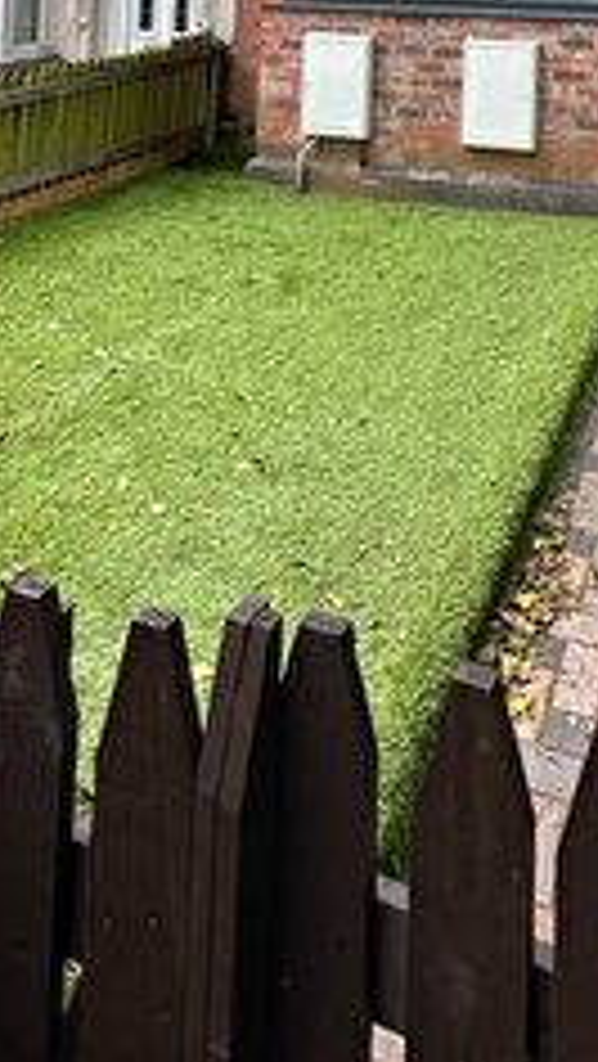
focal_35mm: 34
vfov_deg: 44.7
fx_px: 957
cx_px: 481
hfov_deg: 33.7
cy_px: -97
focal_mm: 2.22
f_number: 2.2
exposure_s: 1/215
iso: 40
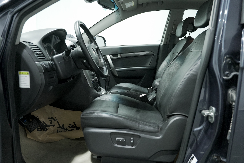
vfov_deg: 46.8
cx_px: 122
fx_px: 188
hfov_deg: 66.0
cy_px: 82
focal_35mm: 28
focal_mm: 27.7
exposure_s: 1/160
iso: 3200
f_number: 3.2
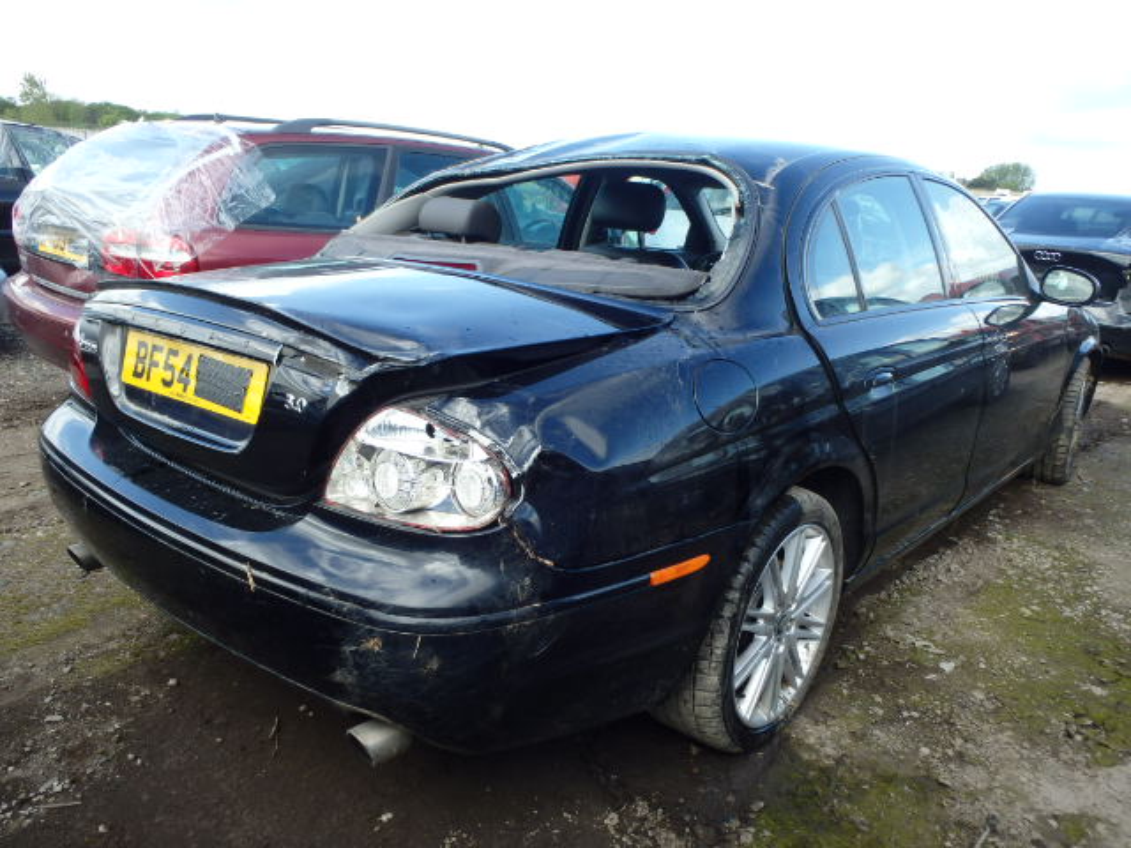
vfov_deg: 49.7
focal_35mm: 28
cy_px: 424
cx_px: 566
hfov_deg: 63.4
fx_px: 915
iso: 125
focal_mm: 5
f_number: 3.9
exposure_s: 1/200
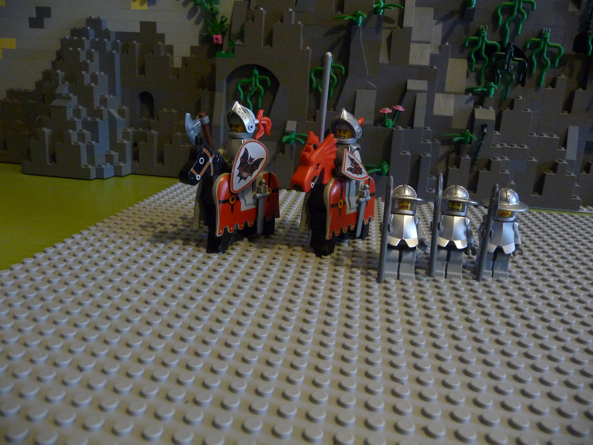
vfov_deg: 49.7
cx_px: 296
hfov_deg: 63.4
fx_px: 480
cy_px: 222
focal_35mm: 28
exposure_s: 1/8
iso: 400
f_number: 3.3
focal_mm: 4.7
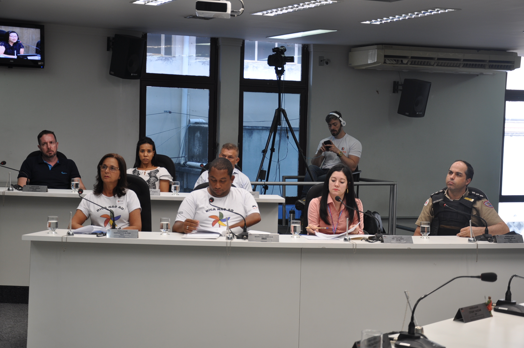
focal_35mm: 64
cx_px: 261
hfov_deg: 31.5
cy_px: 173
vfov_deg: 21.2
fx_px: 930
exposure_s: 1/25
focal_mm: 42
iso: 200
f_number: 4.8
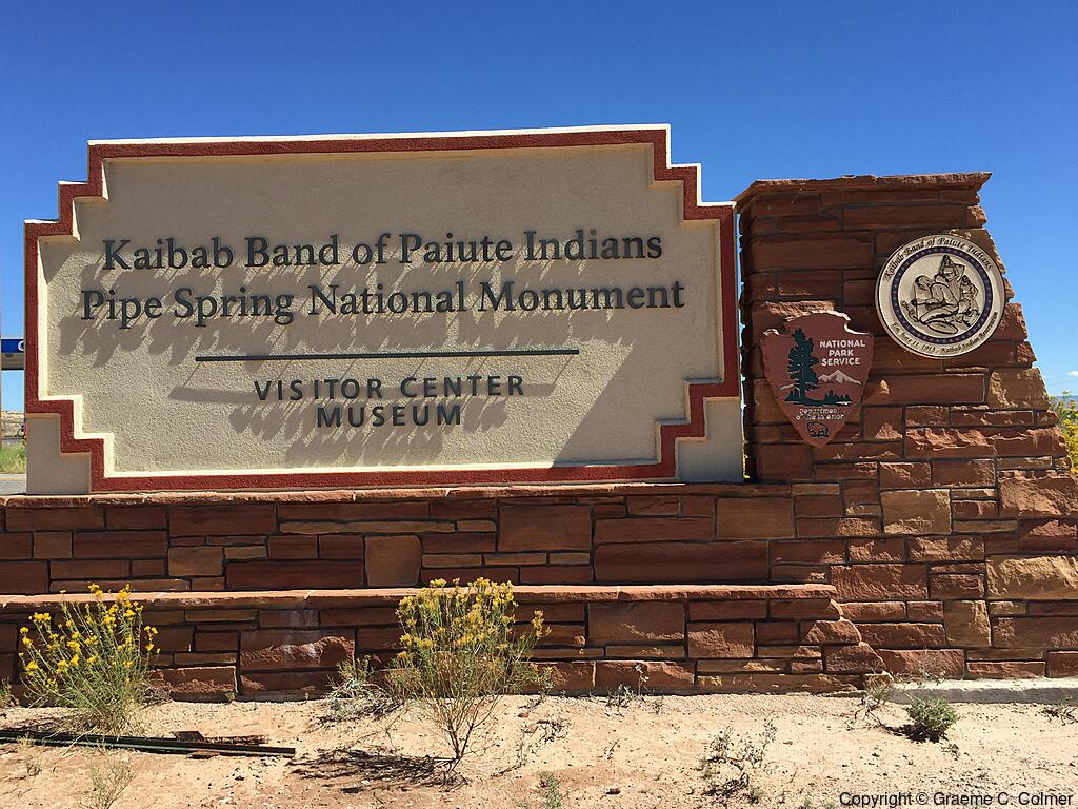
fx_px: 903
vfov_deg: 48.2
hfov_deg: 61.7
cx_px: 539
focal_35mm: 29
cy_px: 404
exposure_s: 1/1799
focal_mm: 4.15
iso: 32
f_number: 2.2
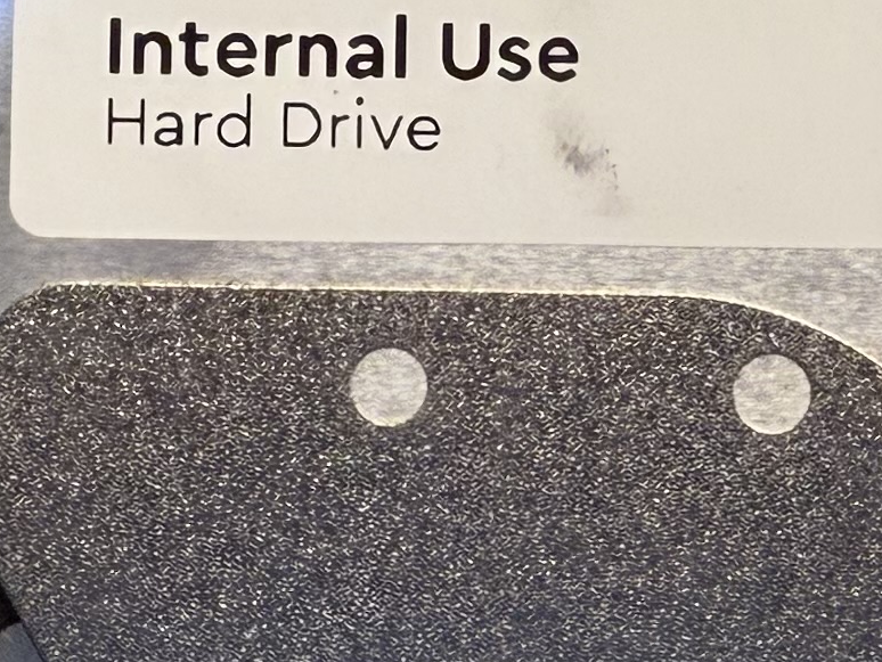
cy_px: -575
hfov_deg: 15.6
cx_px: 812
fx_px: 3186
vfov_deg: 11.0
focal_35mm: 125
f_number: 2.2
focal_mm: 2.22
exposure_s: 1/120
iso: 80
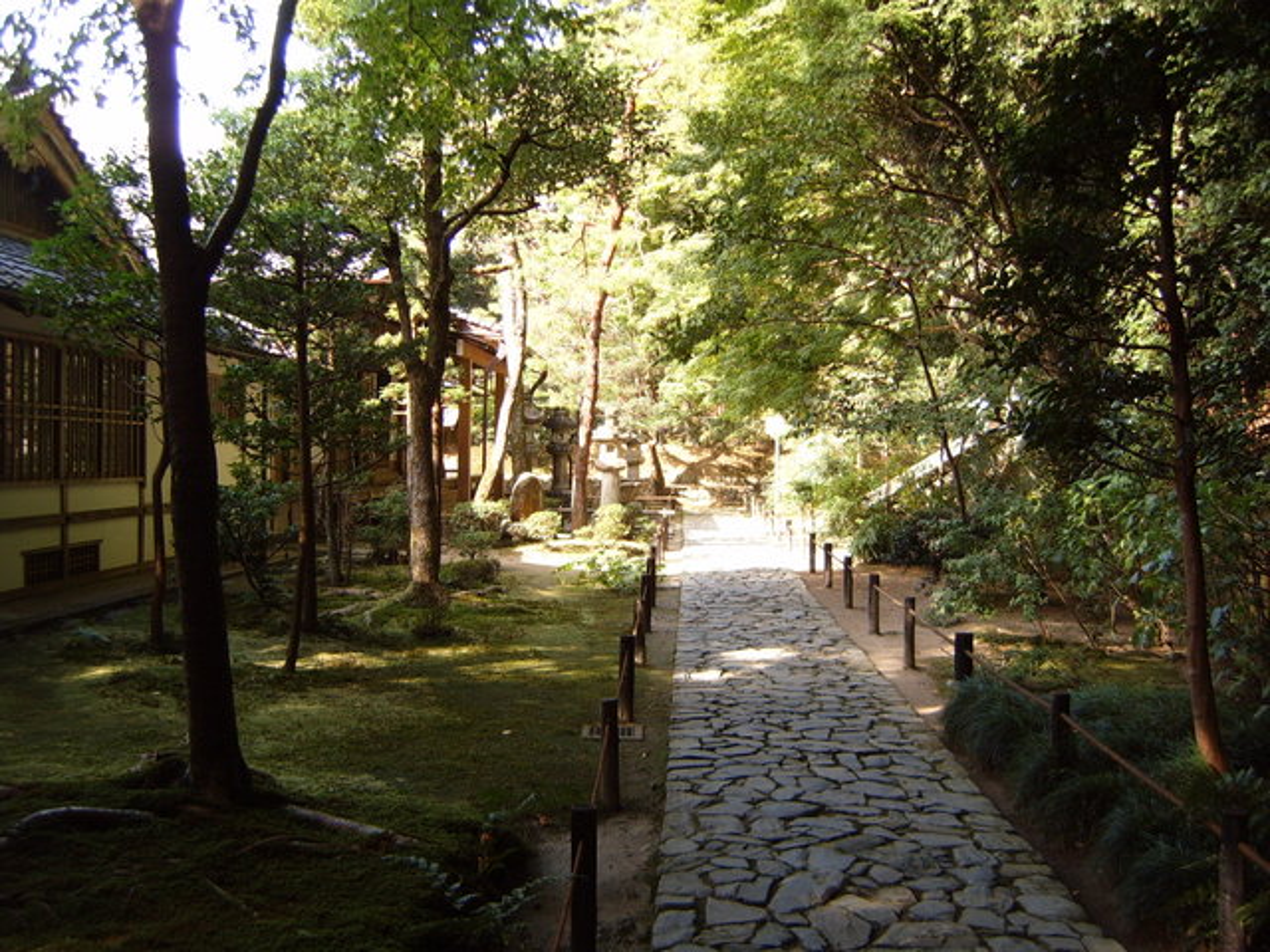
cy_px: 476
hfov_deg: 50.1
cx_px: 635
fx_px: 1357
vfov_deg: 38.7
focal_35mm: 37
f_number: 2.9
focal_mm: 6.2
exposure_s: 1/90
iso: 63
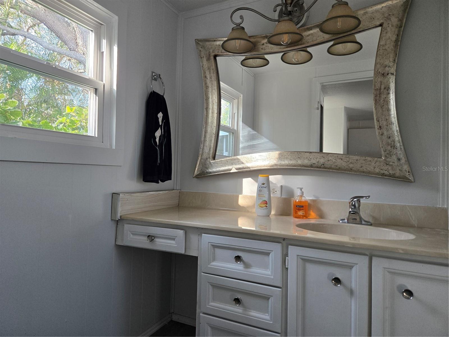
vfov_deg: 58.9
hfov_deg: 73.9
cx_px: 224
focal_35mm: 23
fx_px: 298
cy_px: 168
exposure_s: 1/120
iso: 200
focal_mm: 5.4
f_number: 1.8
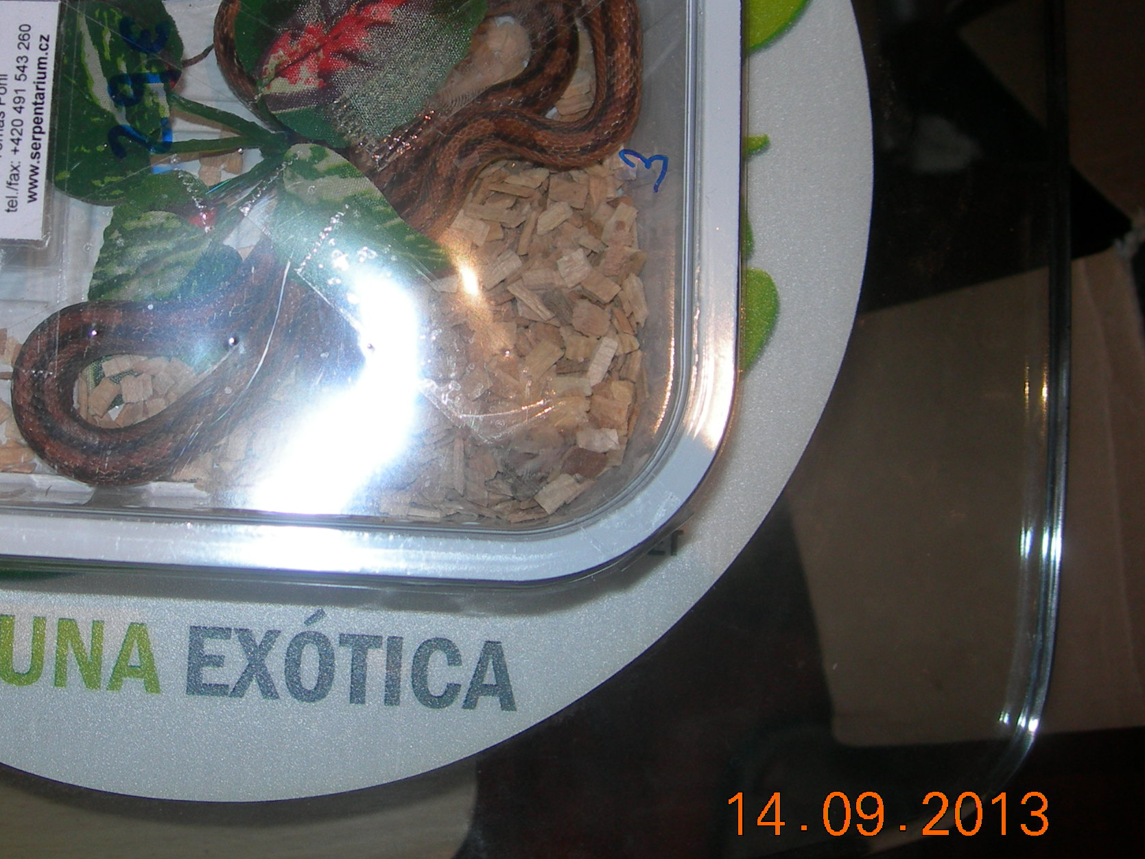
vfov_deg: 24.7
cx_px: 284
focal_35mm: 59
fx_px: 1952
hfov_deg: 32.1
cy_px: 286
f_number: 2.8
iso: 50
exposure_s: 1/60.1
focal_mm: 7.8
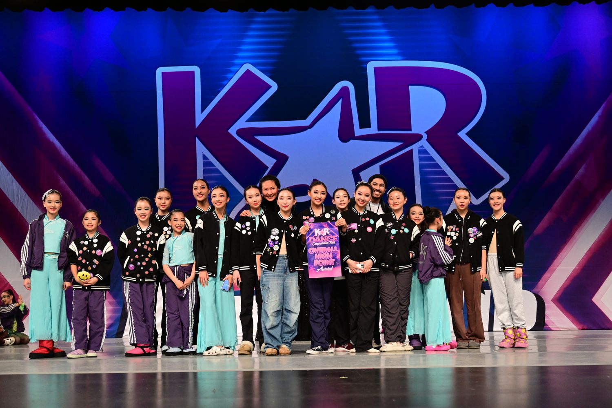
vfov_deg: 25.5
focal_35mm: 53
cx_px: 306
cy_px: 204
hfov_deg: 37.5
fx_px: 901
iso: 2500
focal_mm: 53
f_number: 3.5
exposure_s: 1/800
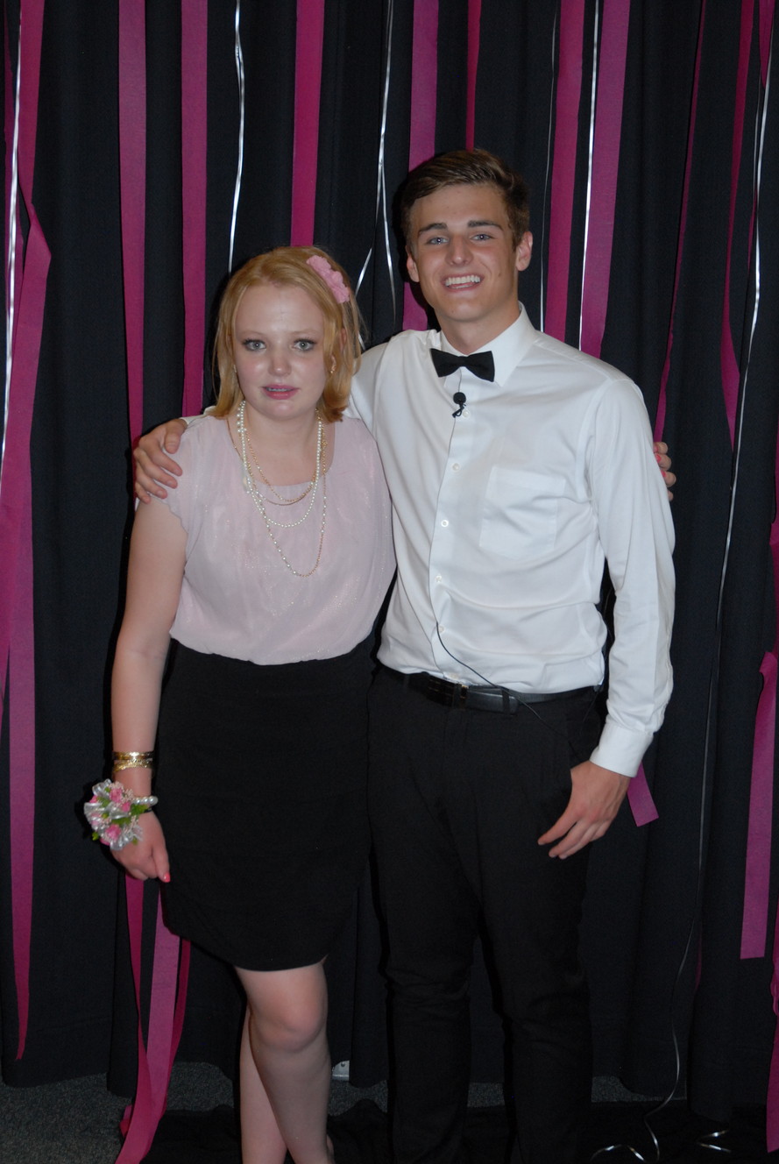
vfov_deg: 38.8
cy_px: 582
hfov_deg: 26.6
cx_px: 390
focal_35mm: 51
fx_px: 1651
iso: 640
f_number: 4.5
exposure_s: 1/60
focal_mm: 34
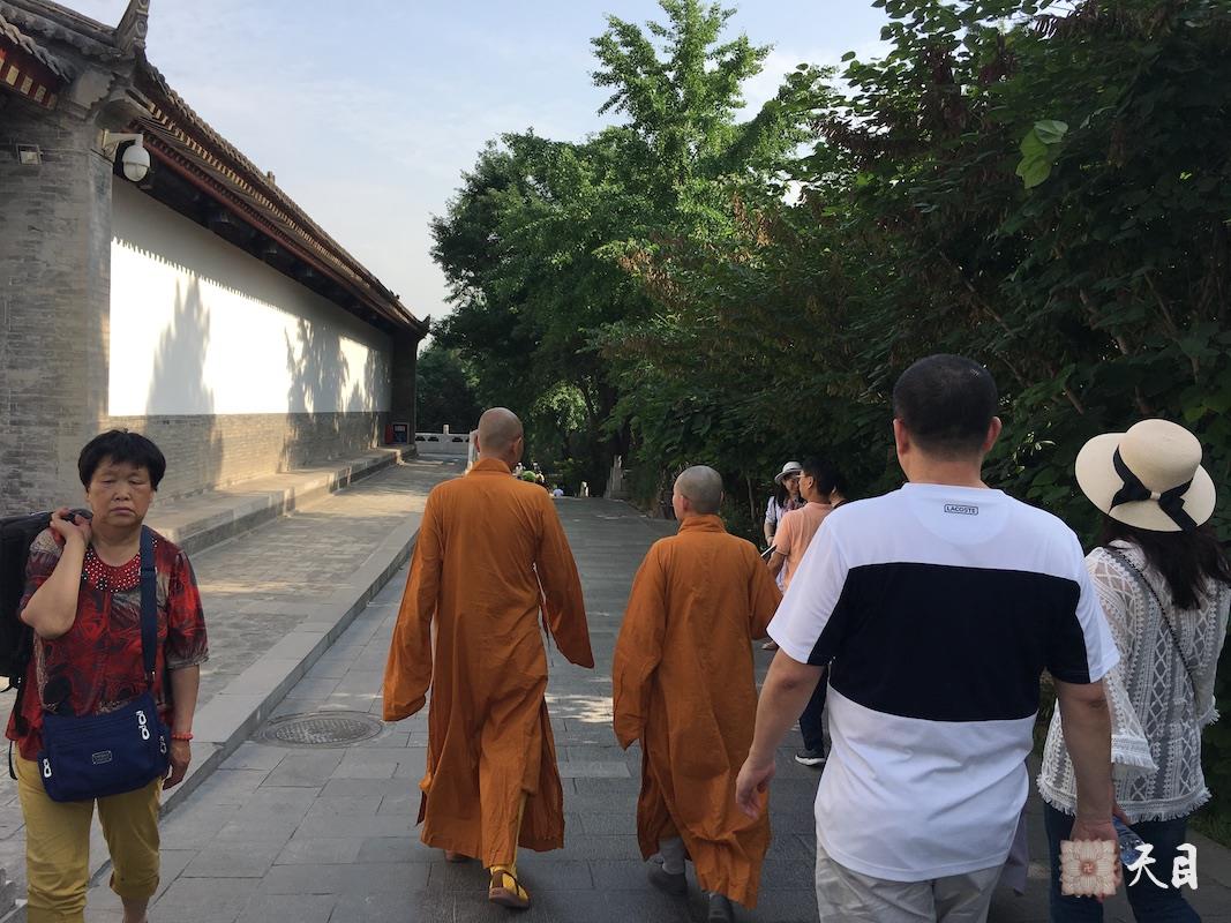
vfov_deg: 48.2
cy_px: 462
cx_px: 616
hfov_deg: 61.7
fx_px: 1031
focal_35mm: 29
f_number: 2.2
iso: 25
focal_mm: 4.15
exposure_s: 1/845
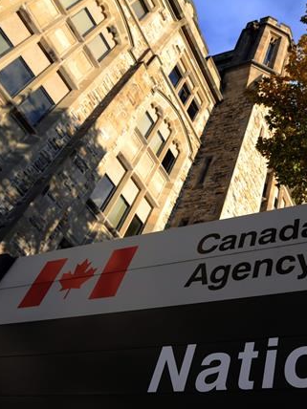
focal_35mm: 35
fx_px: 414
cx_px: 274
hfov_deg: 38.0
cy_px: 205
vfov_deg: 52.6
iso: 100
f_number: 8
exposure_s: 1/125
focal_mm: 24
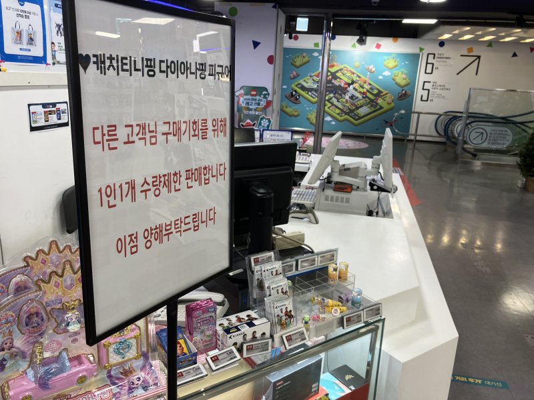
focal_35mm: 28
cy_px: 200
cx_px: 267
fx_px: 432
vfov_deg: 49.7
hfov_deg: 63.4
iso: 80
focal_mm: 3.99
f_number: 1.8
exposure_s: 1/120
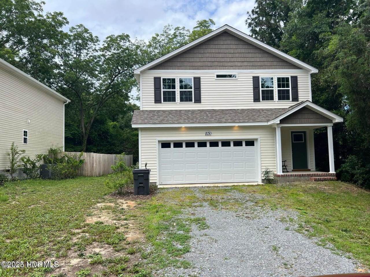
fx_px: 278
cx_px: 185
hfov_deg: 67.3
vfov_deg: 53.1
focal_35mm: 26
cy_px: 138
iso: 50
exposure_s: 1/2695
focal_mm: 5.7
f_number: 1.5
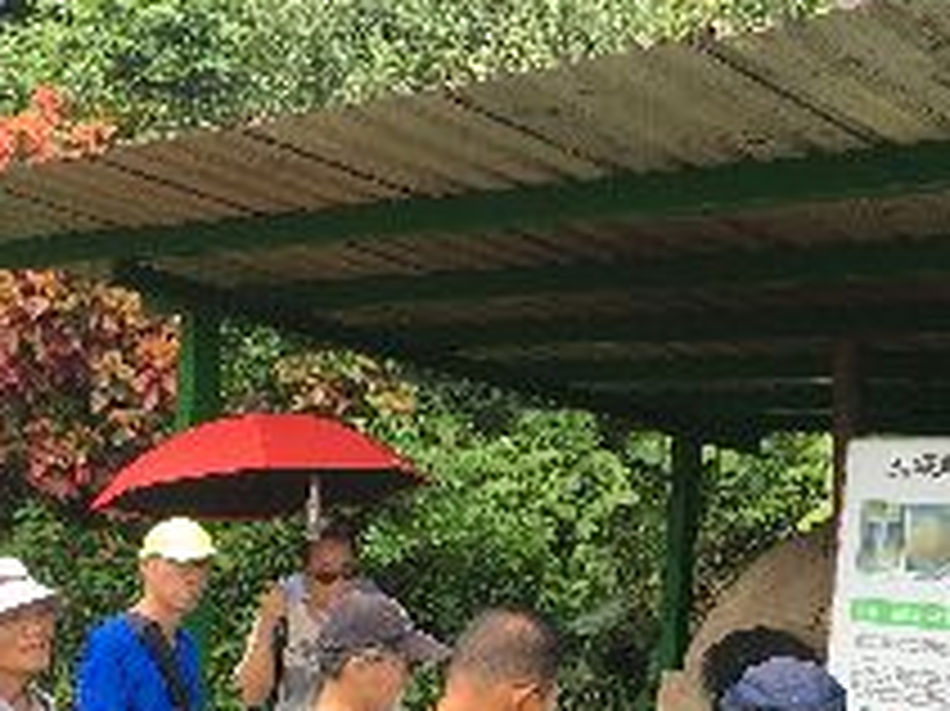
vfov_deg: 25.6
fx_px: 1509
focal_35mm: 55
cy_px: 657
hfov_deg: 34.8
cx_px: 594
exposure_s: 1/472
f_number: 2.2
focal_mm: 4.15
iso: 25
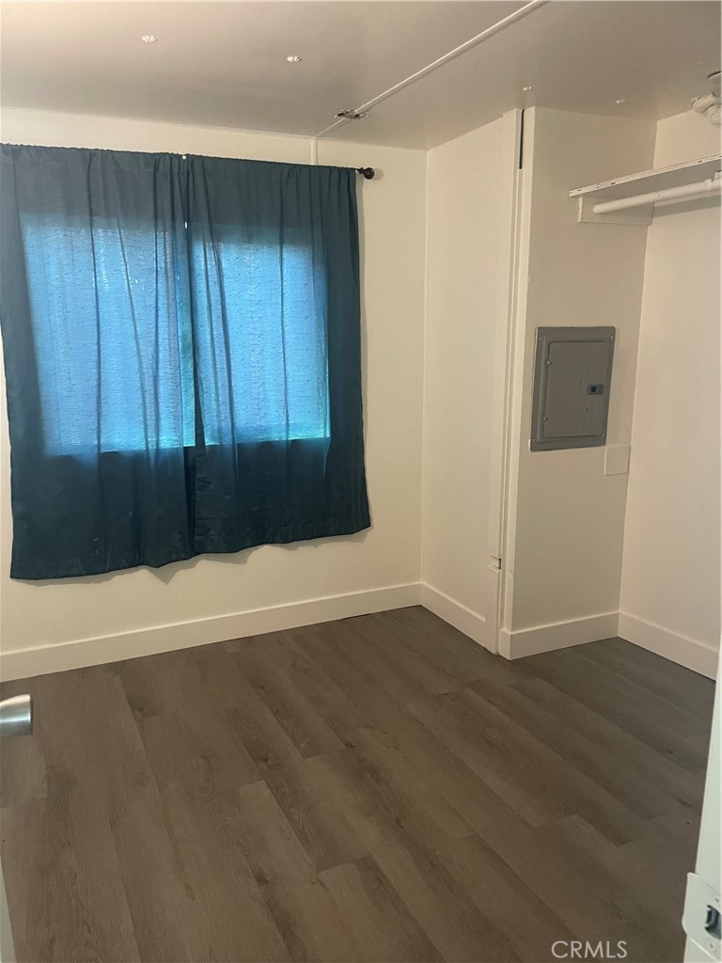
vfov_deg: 67.3
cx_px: 361
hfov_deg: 53.1
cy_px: 482
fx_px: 723
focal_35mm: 26
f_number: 1.6
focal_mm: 4.2
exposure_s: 1/60
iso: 320
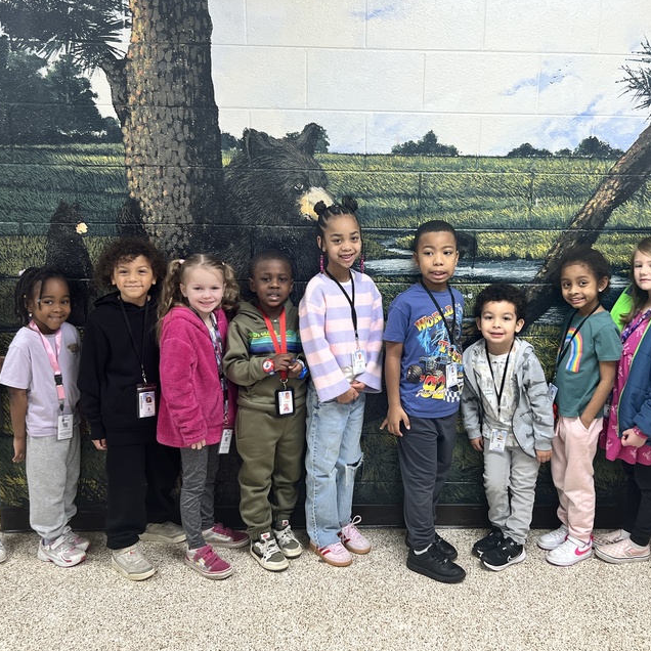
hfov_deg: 44.7
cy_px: 331
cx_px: 386
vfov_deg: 44.9
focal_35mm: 37
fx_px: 787
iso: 80
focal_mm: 5.7
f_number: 1.5
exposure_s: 1/60
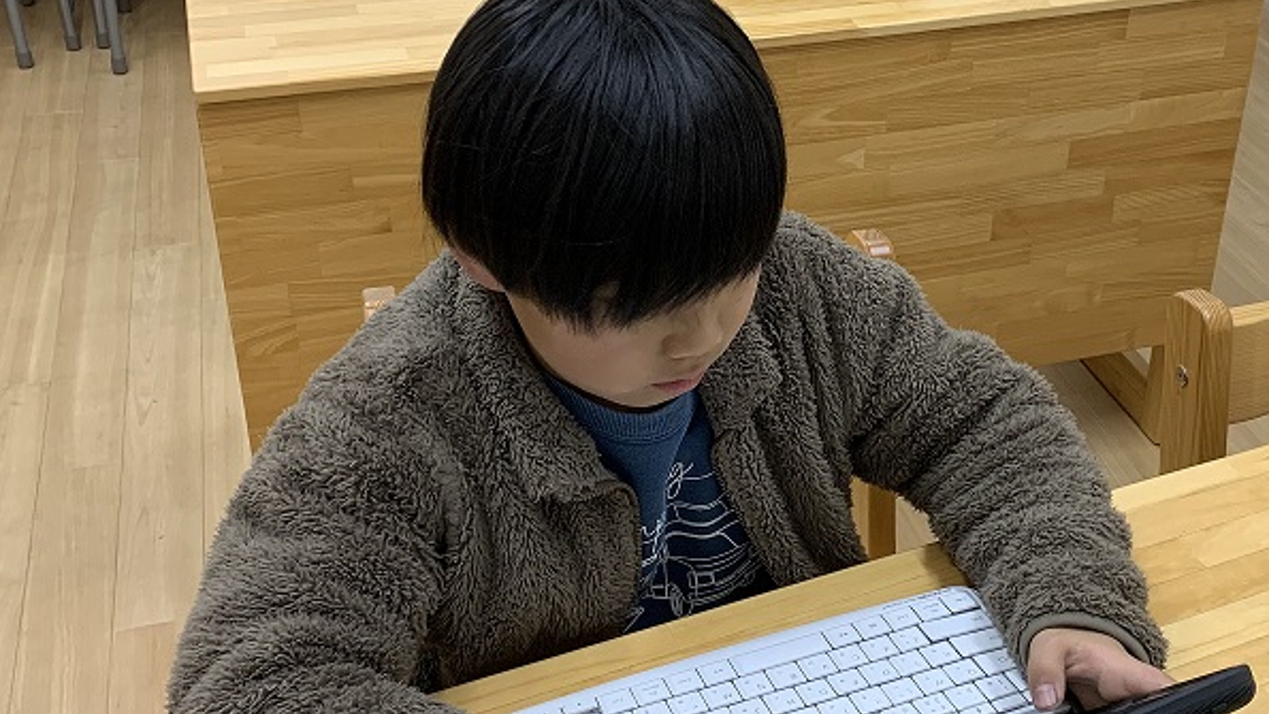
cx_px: 817
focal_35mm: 48
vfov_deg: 24.8
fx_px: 1616
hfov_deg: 42.5
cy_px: 254
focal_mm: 4.25
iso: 100
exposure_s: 1/110
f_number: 1.8
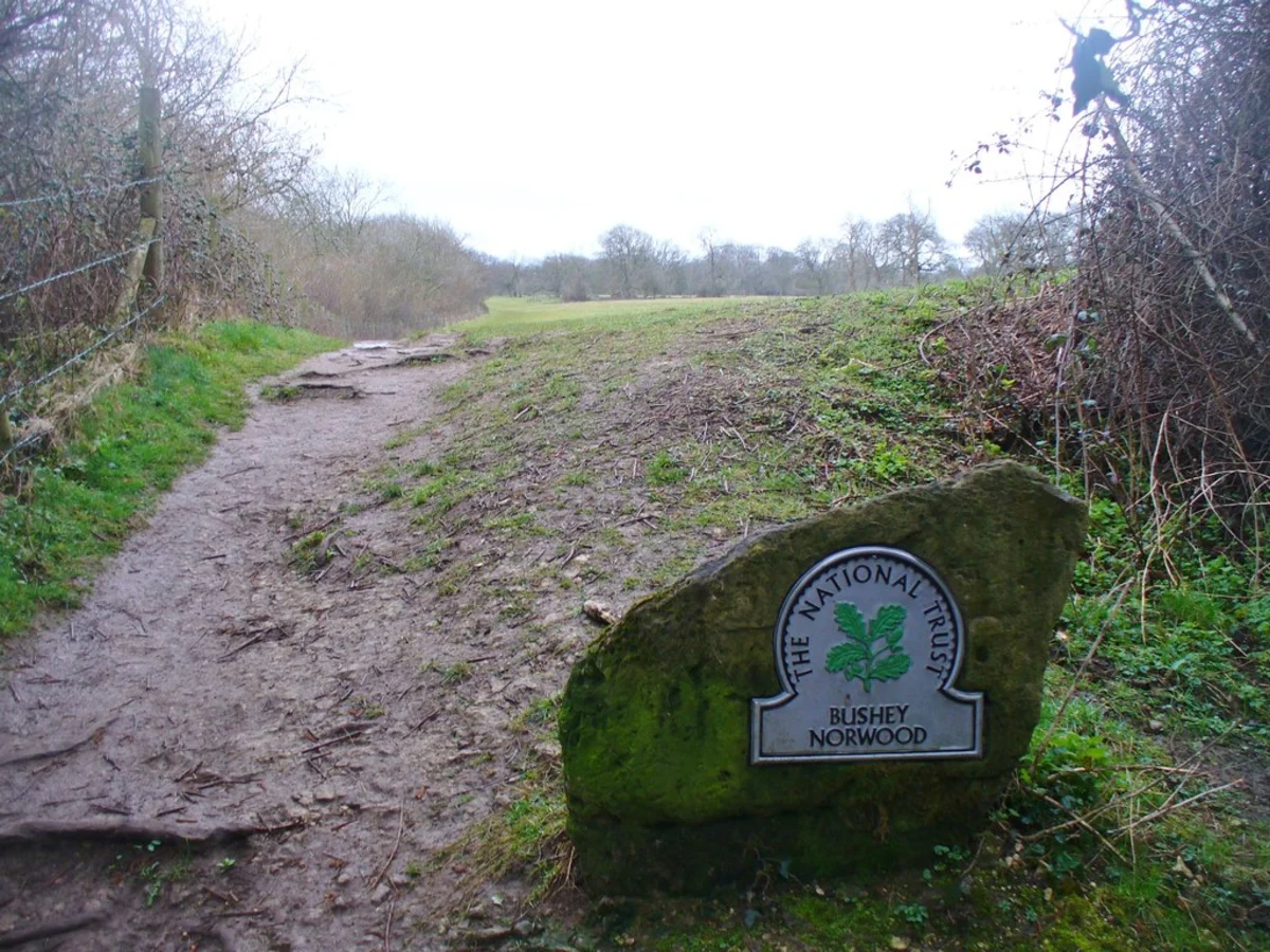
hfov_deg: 50.1
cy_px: 476
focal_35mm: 37
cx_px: 635
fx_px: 1357
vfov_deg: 38.7
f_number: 2.8
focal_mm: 6.1
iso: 80
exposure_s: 1/100
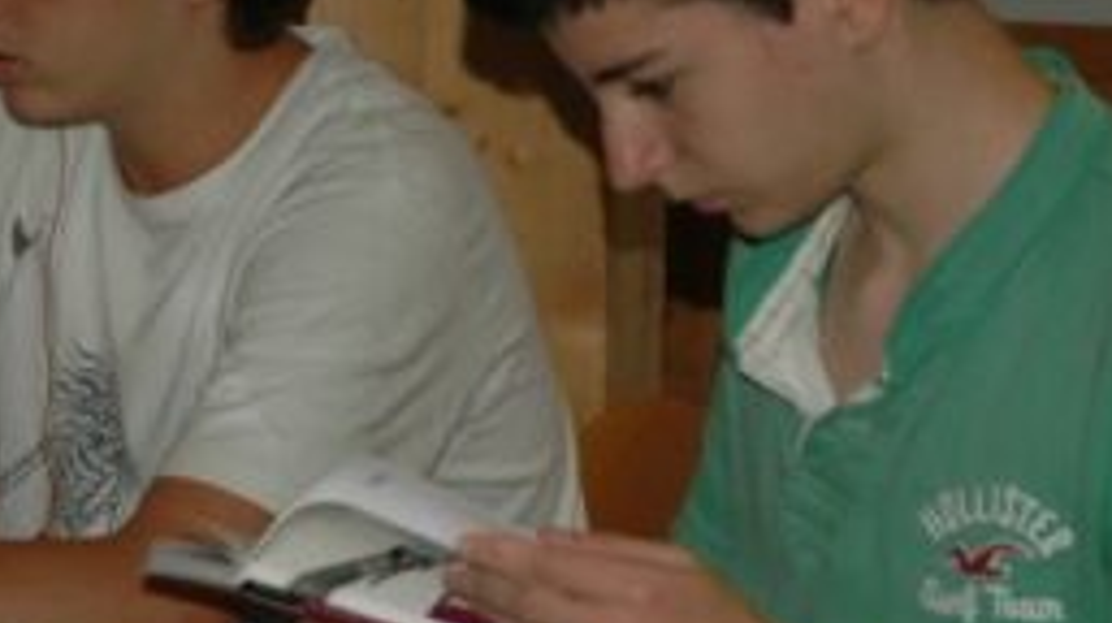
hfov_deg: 12.2
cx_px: 260
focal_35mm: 176
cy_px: 221
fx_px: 5194
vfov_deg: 6.9
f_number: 4.8
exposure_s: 1/60
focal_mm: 45
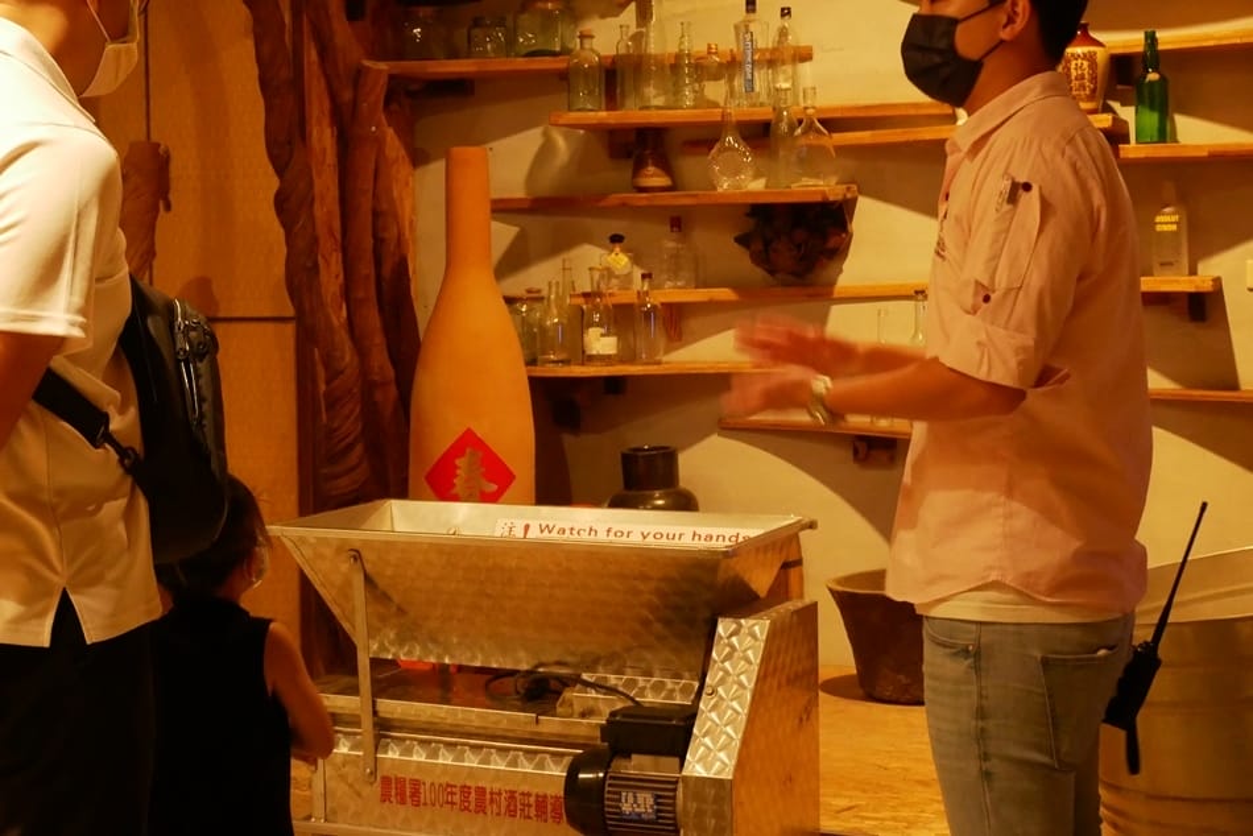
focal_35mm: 45
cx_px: 626
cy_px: 418
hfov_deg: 43.6
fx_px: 1567
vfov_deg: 29.9
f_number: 4.9
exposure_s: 1/20
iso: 3200
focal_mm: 22
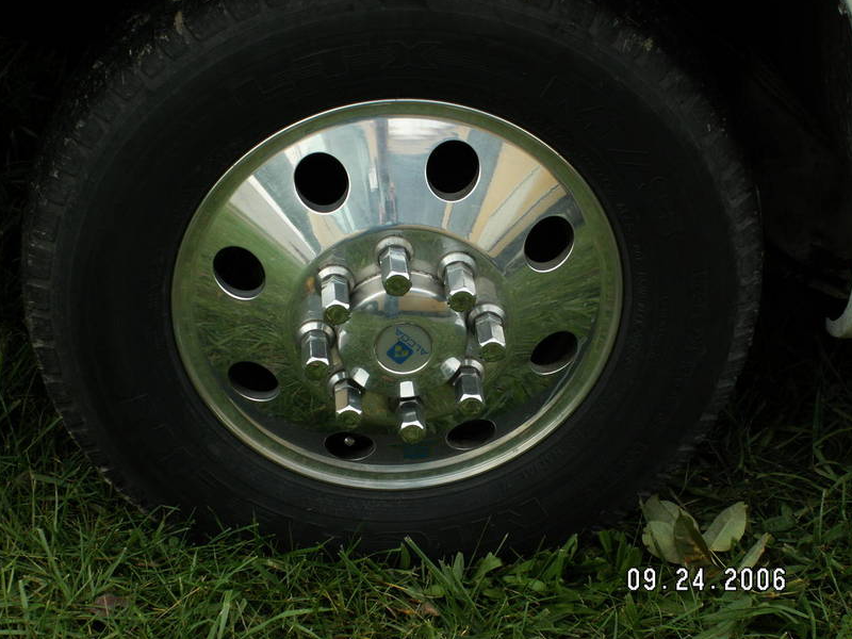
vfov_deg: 19.4
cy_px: 318
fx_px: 1871
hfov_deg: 25.7
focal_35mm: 76
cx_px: 426
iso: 50
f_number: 5.6
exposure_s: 1/100
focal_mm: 12.58
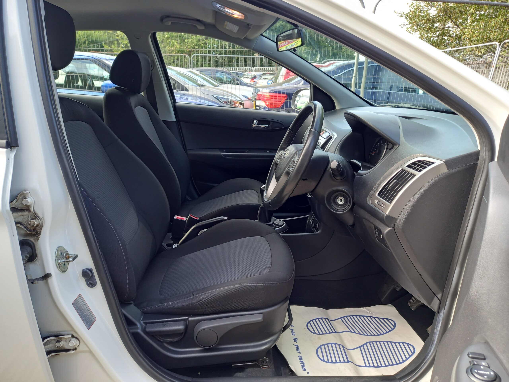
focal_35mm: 25
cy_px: 191
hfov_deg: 69.4
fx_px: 368
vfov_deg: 54.9
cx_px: 254
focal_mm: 4.6
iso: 64
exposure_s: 1/50
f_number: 2
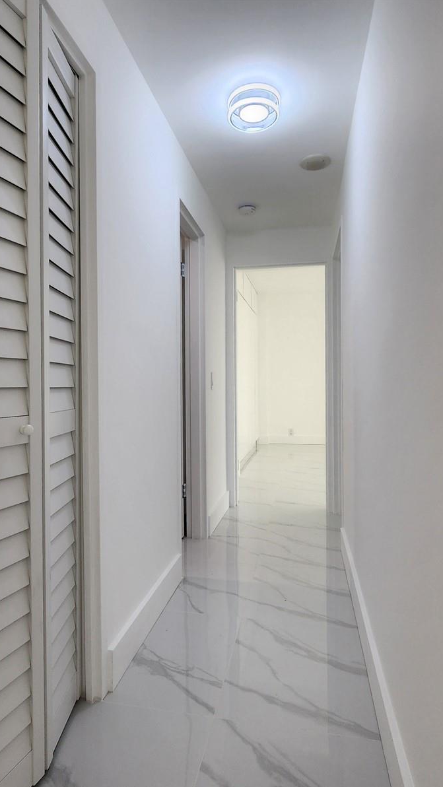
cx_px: 213
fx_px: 397
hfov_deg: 58.4
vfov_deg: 89.6
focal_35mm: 19
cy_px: 394
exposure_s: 1/120
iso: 80
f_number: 2.2
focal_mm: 2.2
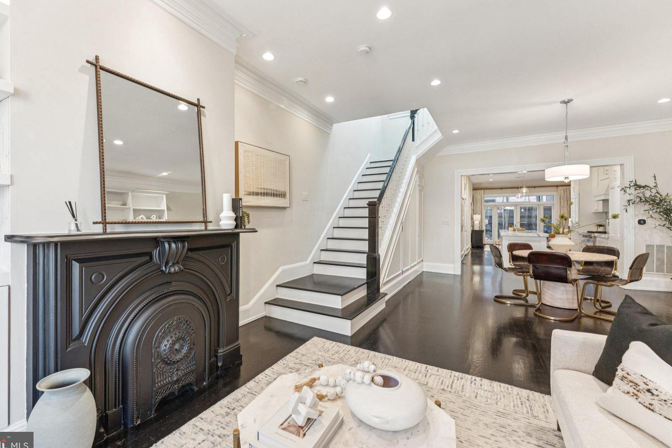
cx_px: 316
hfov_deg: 100.3
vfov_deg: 77.3
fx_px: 280
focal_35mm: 15
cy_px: 218
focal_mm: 14
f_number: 8
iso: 200
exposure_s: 1/8
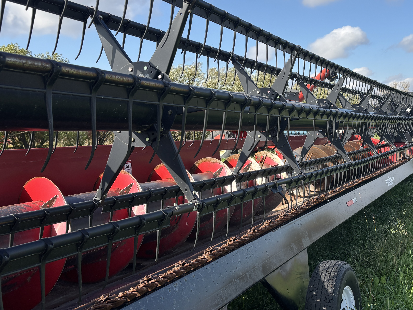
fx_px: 513
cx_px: 260
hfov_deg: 43.5
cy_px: 126
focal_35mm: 43
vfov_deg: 33.5
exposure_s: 1/2342
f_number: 1.6
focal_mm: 5.96
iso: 50
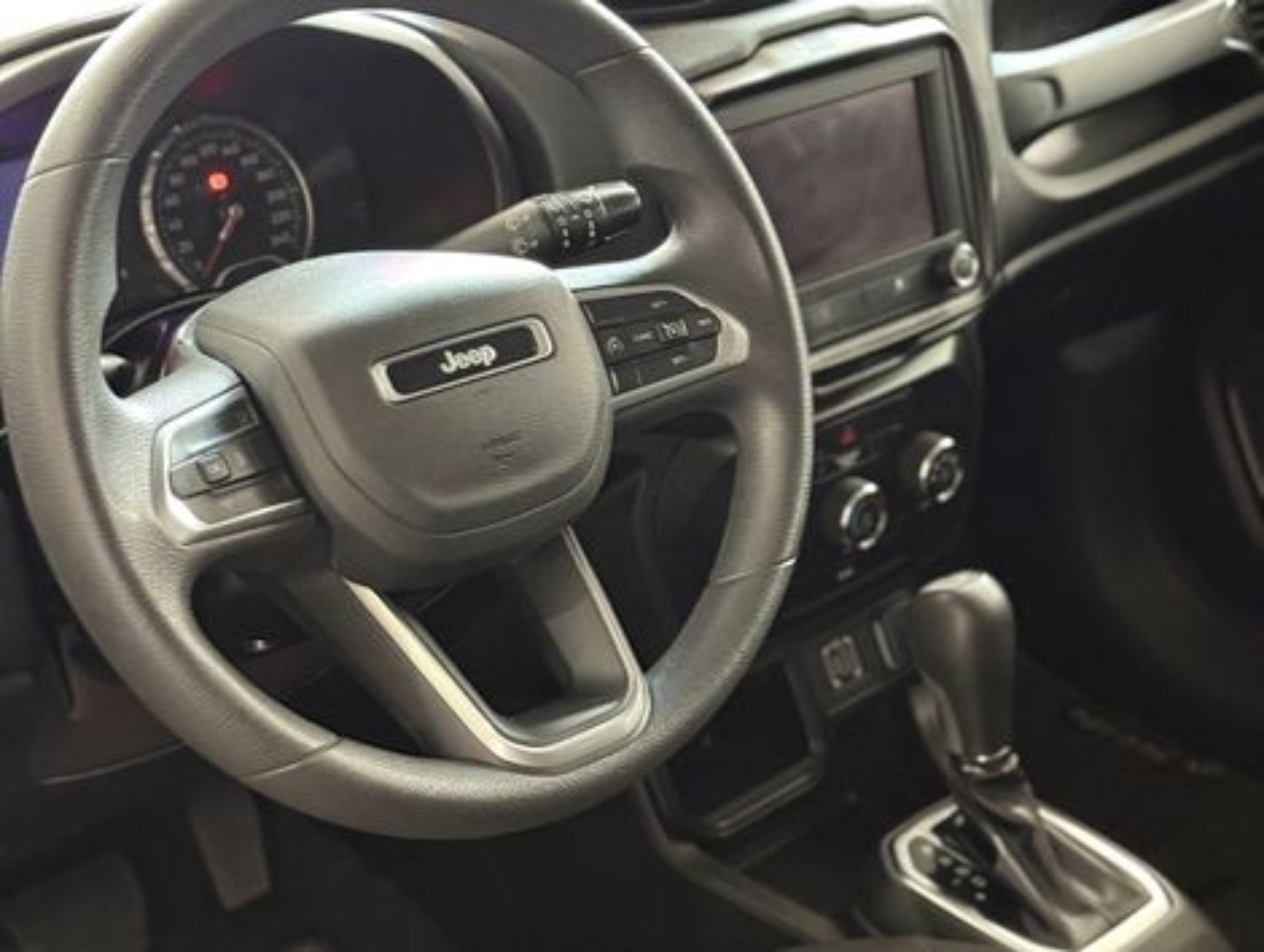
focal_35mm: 48
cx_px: 632
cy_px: 476
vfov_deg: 30.3
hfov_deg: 39.6
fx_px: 1755
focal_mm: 6.76
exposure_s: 1/20
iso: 1250
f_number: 1.78
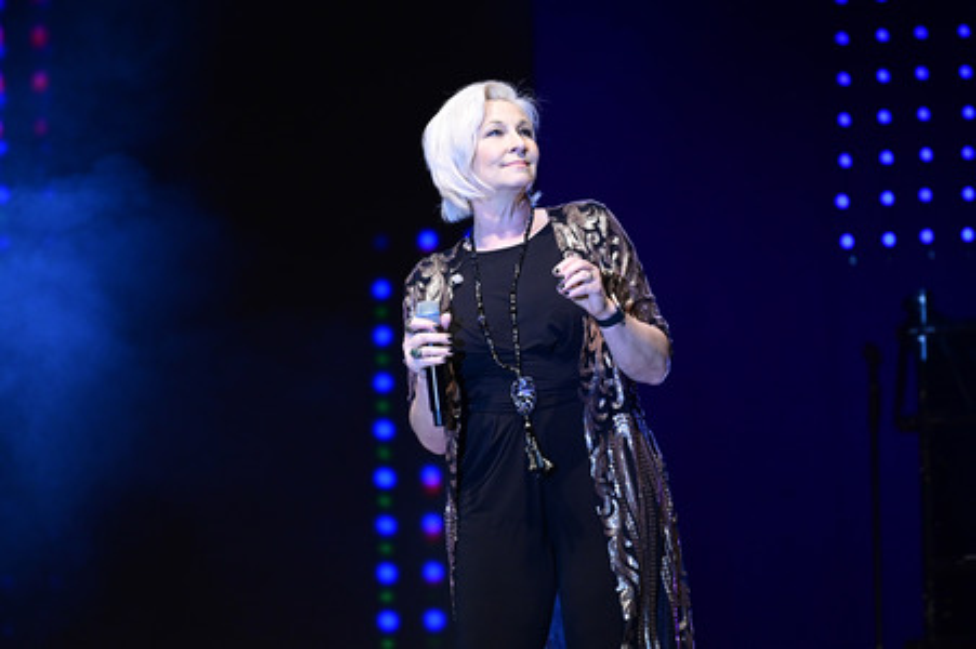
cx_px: 488
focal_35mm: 200
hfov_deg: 10.3
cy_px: 324
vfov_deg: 6.9
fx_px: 5418
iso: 2500
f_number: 3.2
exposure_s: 1/400
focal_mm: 200
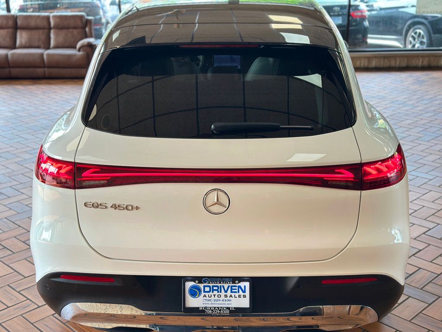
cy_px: 166
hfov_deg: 39.7
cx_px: 221
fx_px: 613
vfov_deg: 30.3
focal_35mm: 48
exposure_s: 1/189
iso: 80
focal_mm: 6.86
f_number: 1.78
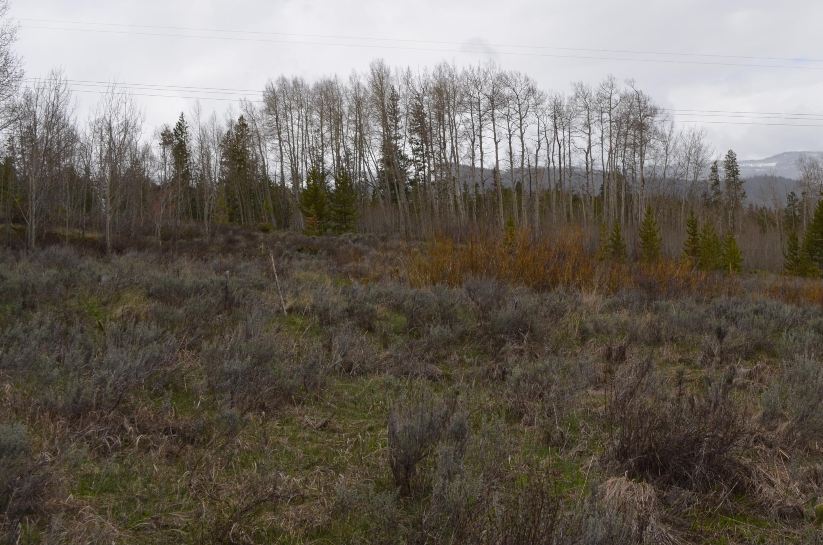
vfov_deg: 25.3
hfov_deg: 36.9
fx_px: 1209
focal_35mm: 53
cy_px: 194
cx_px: 586
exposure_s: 1/200
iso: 100
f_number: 9
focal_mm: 24
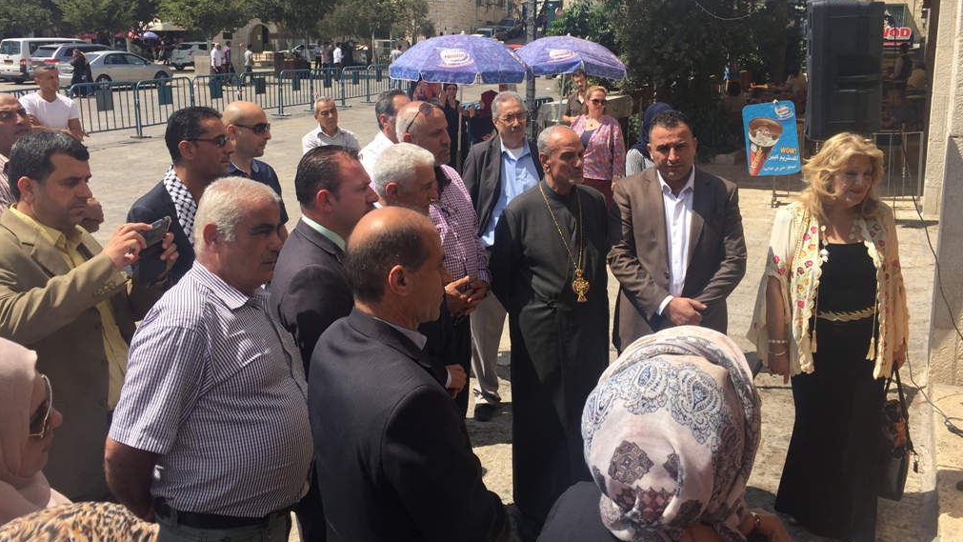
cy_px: 179
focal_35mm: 32
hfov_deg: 61.0
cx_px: 482
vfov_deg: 36.3
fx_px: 817
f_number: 2.2
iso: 32
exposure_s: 1/1799
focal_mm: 4.15
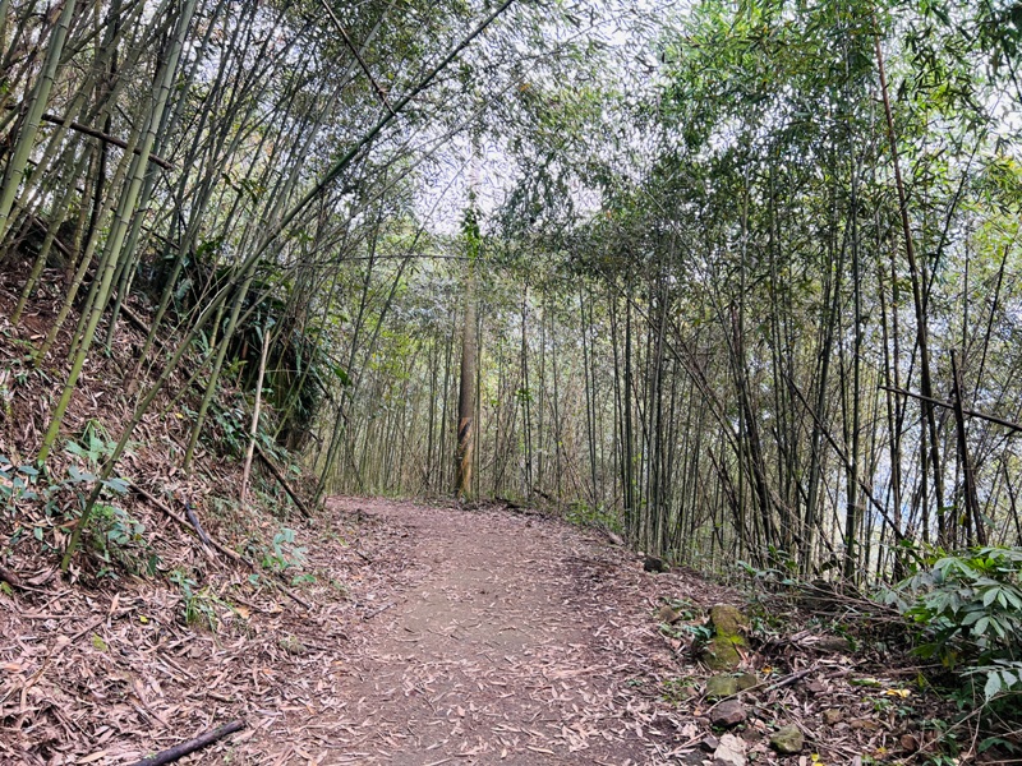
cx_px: 511
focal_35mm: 26
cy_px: 383
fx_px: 768
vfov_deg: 53.1
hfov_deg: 67.3
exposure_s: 1/121
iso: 80
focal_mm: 5.7
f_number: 1.5
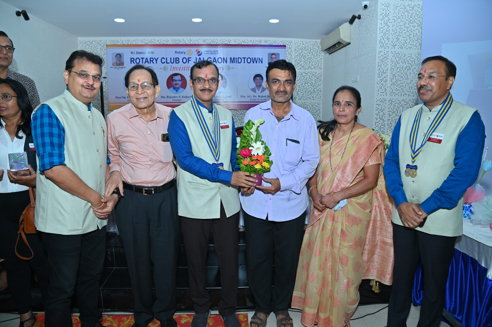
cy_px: 164
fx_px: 328
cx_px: 246
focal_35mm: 24
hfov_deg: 73.8
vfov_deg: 53.1
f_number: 5.6
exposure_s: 1/160
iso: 500
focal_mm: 24
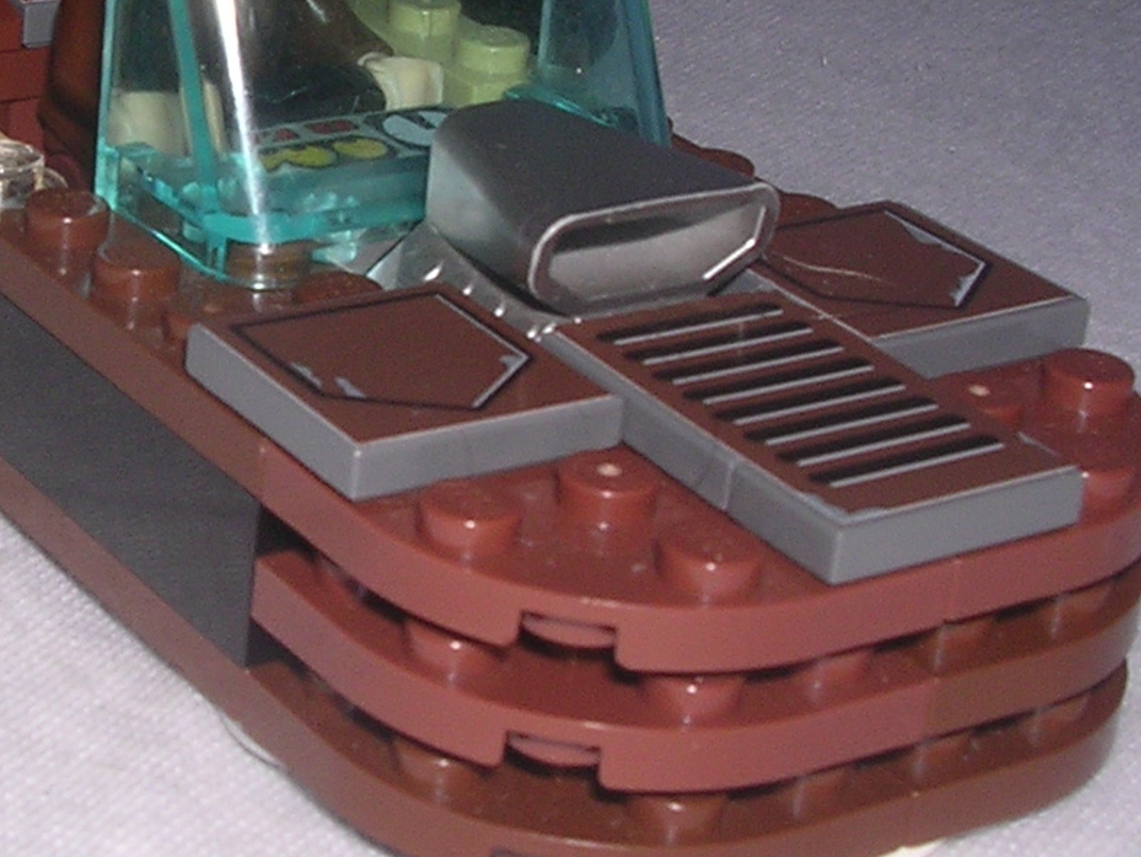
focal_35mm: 99
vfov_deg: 14.9
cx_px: 113
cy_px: 199
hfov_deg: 19.5
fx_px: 3264
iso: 100
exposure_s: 1/60.1
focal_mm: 5.8
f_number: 5.6
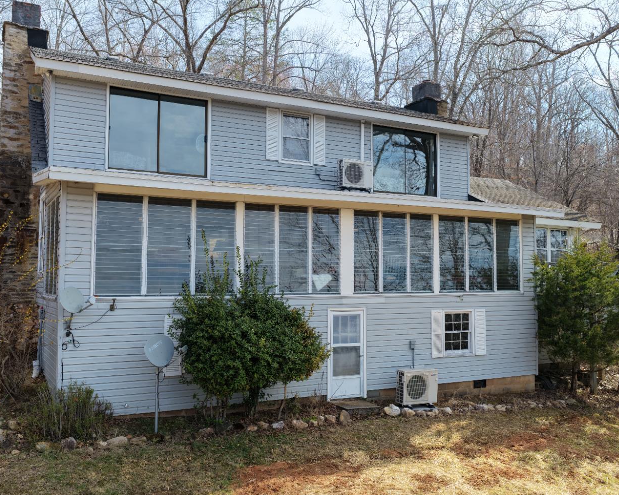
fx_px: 586
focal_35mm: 32
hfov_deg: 55.6
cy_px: 249
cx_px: 334
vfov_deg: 45.8
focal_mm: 14.45
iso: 400
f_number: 2.8
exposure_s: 1/1600
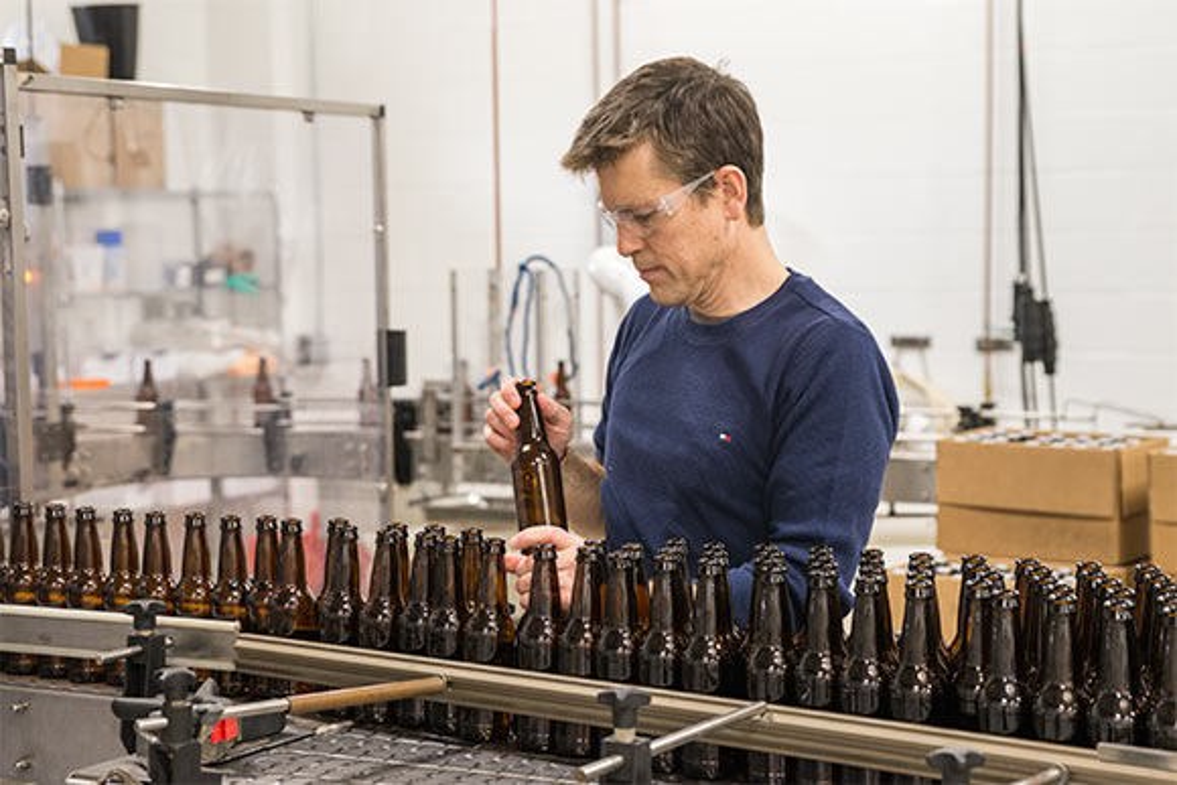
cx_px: 588
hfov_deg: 34.5
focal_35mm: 58
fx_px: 1897
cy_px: 392
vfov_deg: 23.4
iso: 1250
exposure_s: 1/180
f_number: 4.8
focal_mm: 58
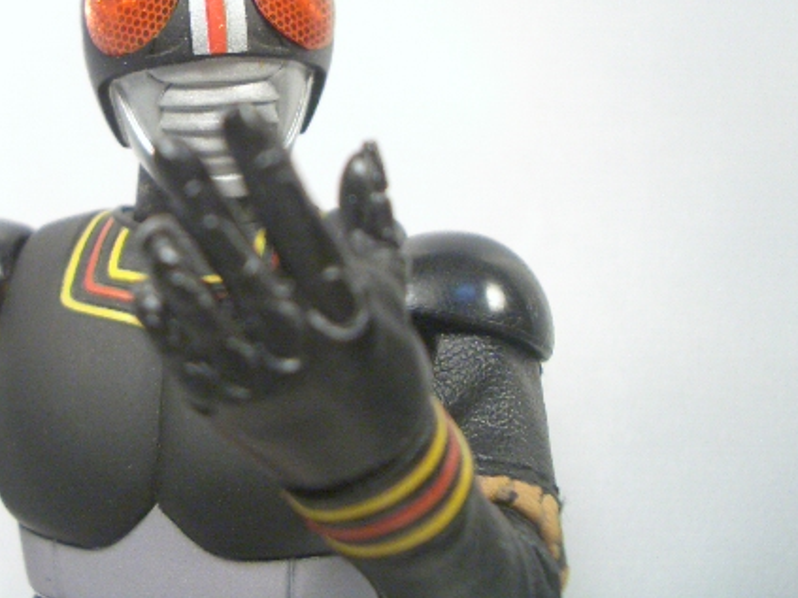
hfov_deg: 35.4
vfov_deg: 27.1
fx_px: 1221
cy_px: 147
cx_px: 204
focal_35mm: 53
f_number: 2.6
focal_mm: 5.8
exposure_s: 1/125
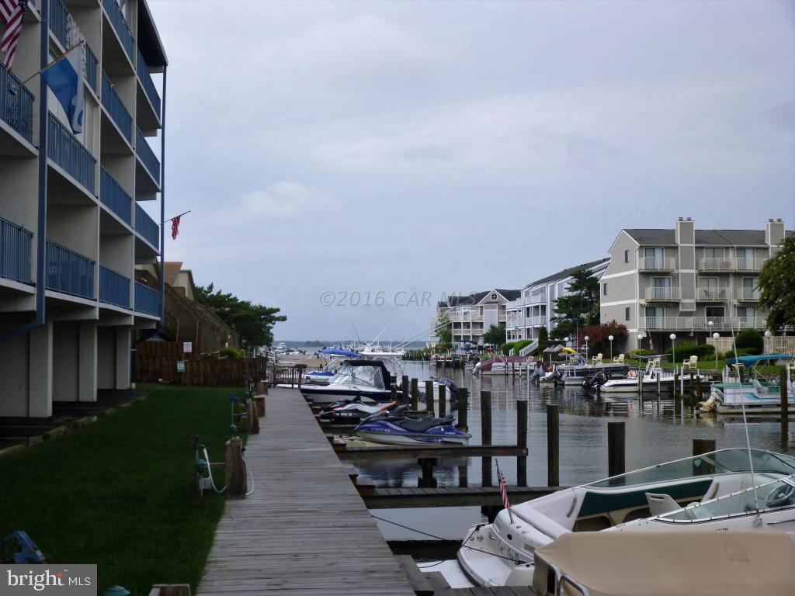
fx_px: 1033
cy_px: 298
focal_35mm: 45
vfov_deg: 32.2
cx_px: 398
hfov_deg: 42.1
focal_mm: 8
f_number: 3.9
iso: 100
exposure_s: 1/500
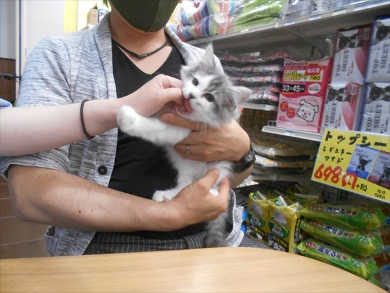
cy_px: 146
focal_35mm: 26
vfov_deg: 53.1
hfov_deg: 67.3
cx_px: 195
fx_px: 293
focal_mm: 4.6
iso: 360
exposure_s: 1/30
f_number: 3.2
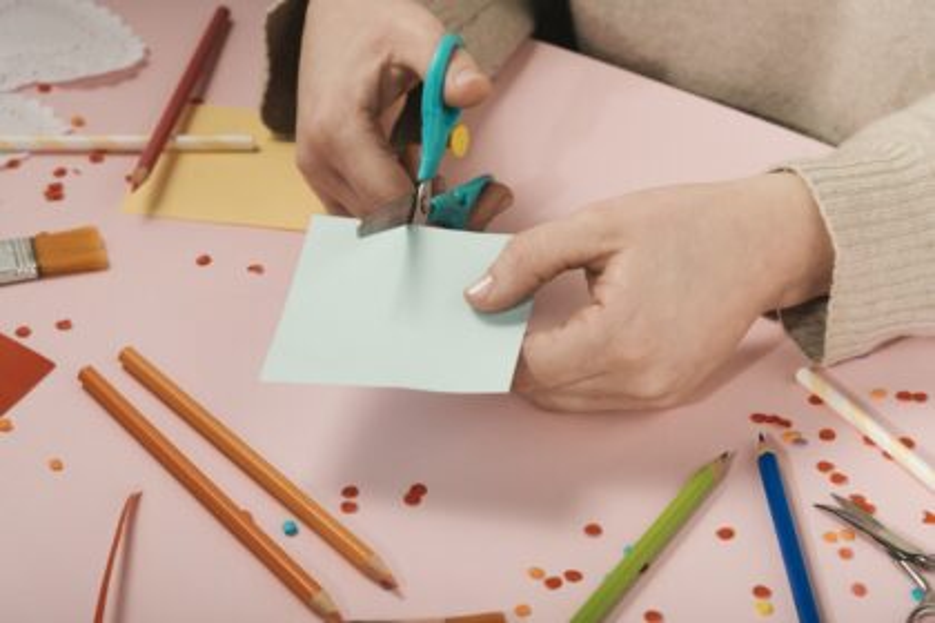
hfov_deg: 19.5
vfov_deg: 13.0
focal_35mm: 105
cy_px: 312
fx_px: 2727
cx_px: 468
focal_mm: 105
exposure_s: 1/160
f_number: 9
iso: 100
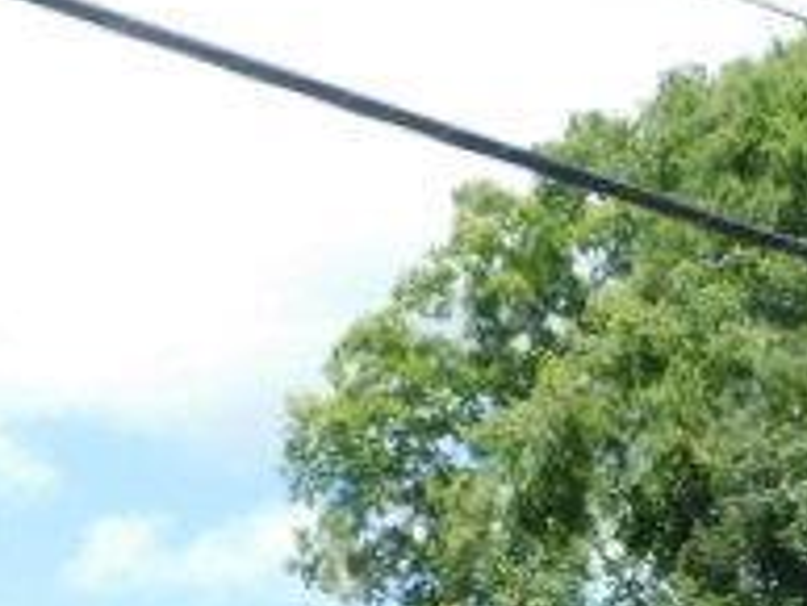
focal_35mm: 93
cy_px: 610
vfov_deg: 15.6
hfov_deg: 19.4
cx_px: 1058
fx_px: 2169
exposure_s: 1/800
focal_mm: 4.9
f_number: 3.2
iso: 125
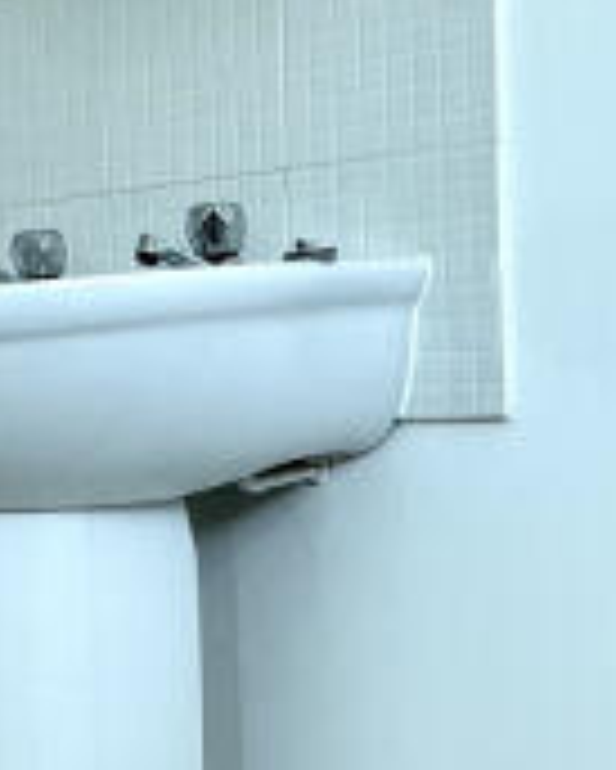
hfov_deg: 18.7
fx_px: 1867
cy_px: 450
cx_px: 382
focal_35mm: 82
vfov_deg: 23.2
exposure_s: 1/99
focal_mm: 2.22
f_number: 2.2
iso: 50
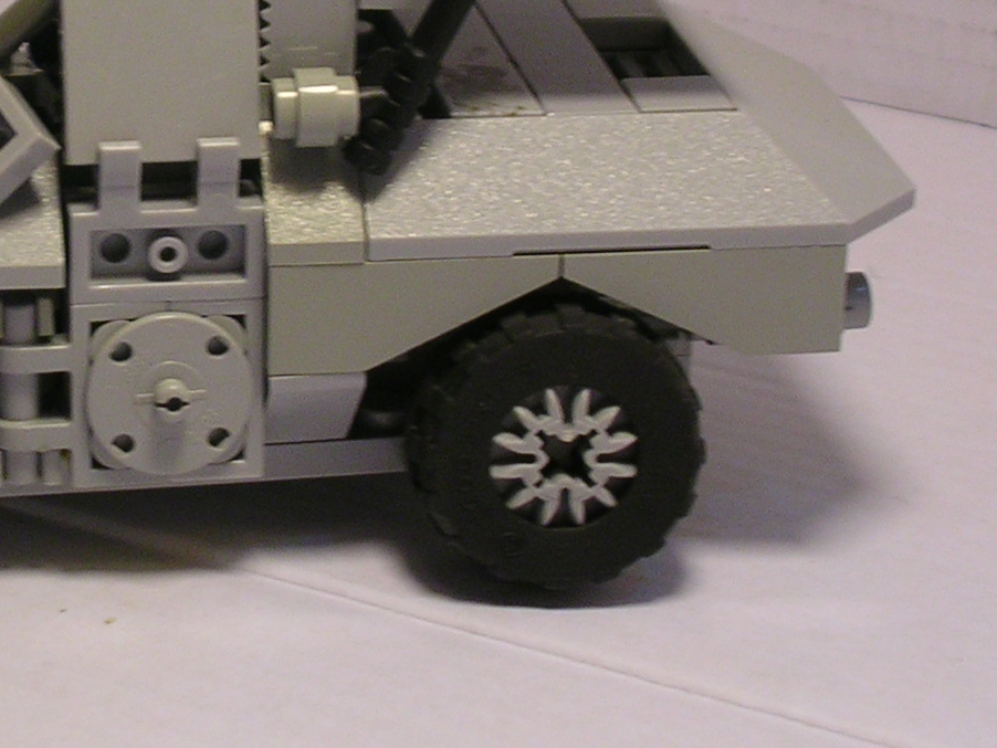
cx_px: 74
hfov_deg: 13.7
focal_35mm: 143
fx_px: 4120
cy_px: 117
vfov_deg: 10.3
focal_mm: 9.6
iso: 50
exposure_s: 1/57.7
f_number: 3.5
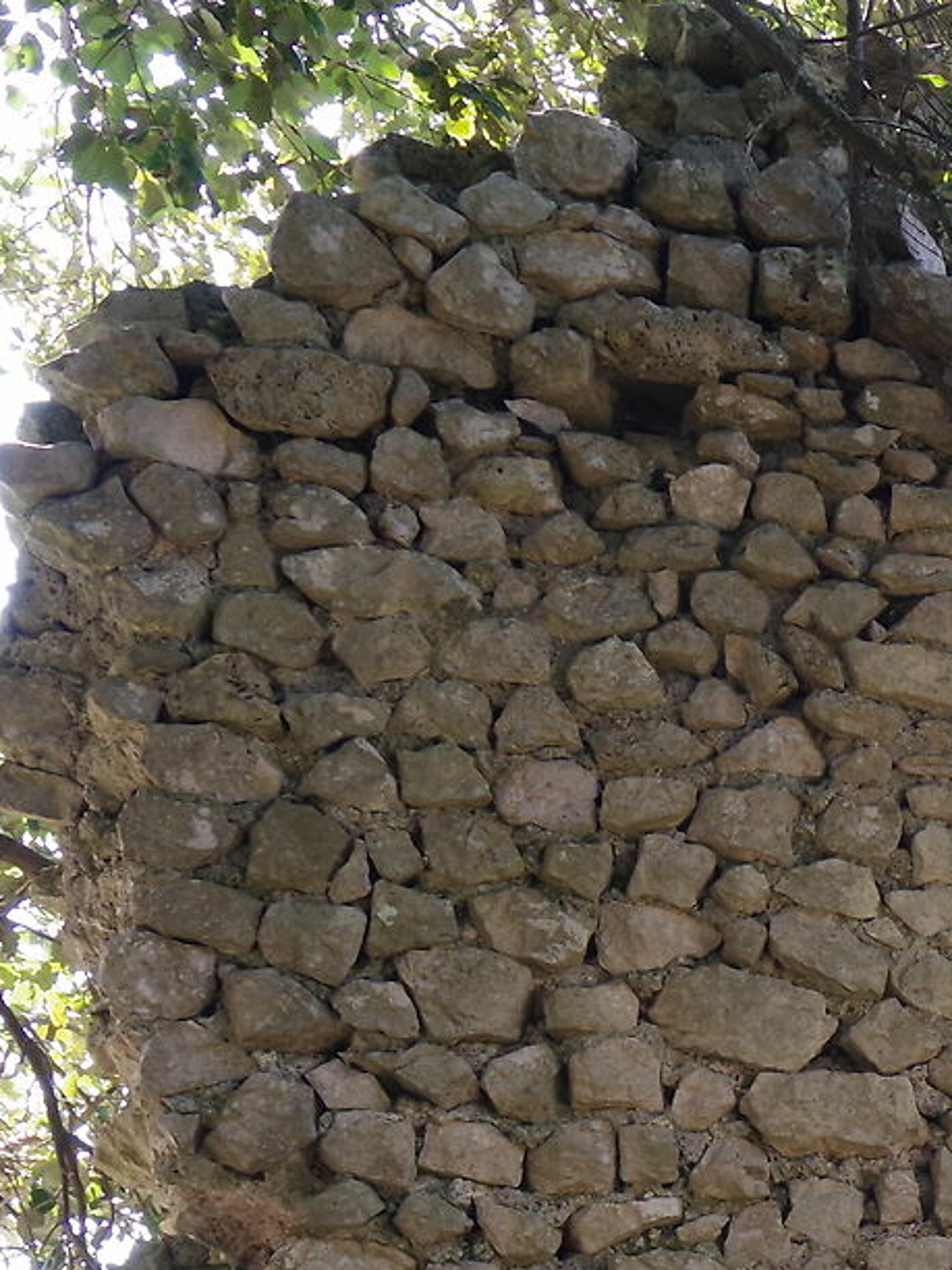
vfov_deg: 19.1
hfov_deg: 12.7
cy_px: 1432
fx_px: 3594
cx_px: 2037
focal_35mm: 98
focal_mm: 26
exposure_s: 1/50
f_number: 10
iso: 800
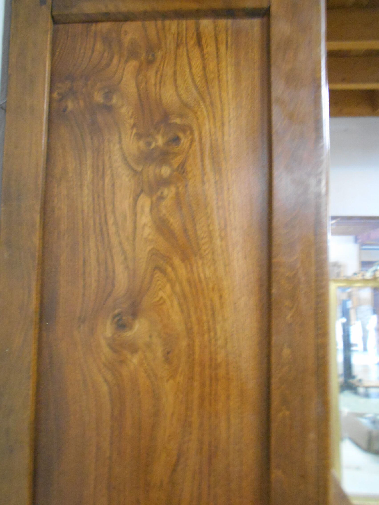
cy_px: 252
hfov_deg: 53.1
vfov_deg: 67.3
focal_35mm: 26
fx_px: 380
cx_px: 190
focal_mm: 4.6
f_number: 3.2
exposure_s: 1/8
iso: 640
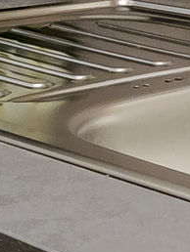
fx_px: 1140
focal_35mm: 156
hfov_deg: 9.3
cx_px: 286
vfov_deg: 11.7
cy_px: -204
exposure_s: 1/80
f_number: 10
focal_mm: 10
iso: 320
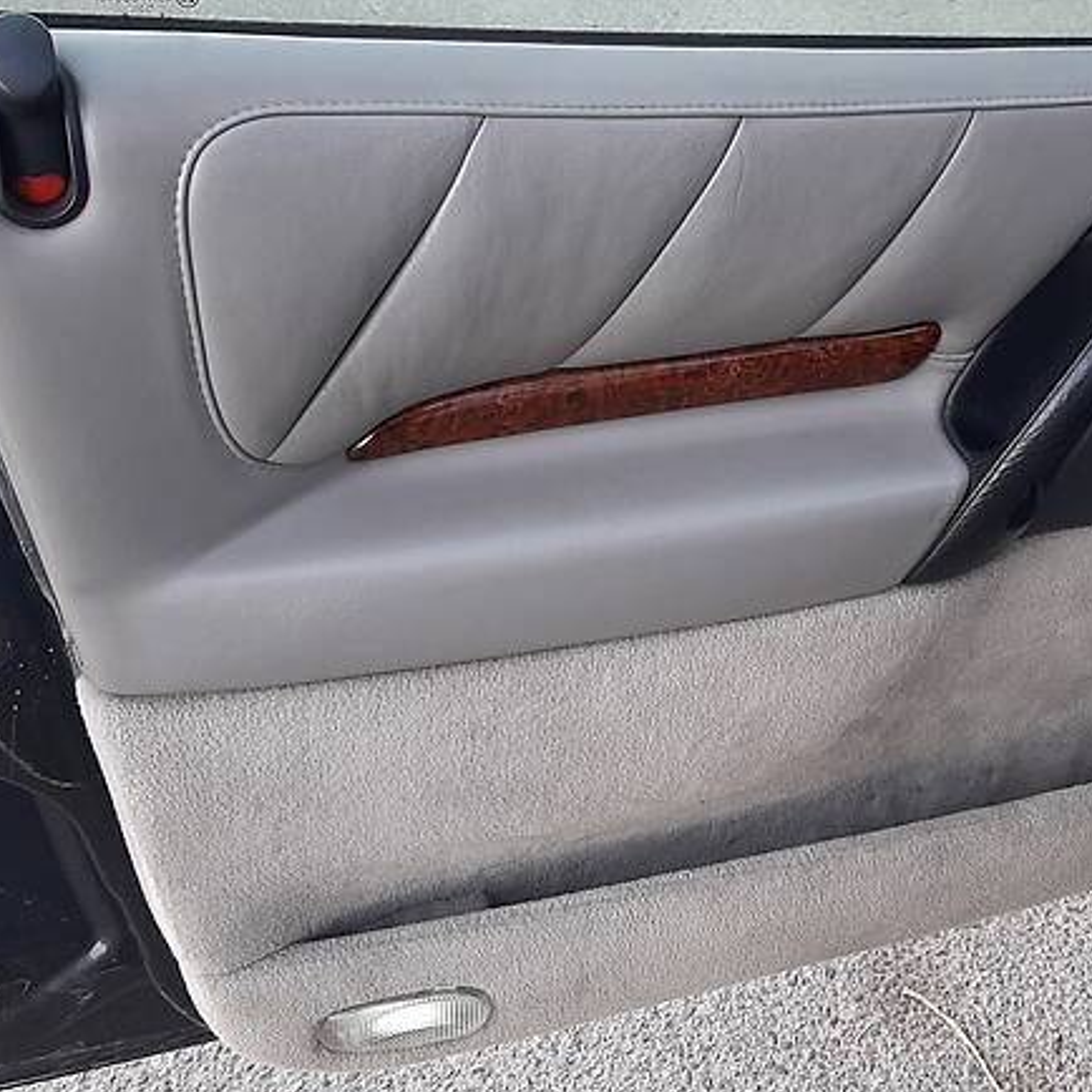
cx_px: 745
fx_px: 1570
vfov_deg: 38.2
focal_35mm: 44
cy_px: 448
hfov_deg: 37.8
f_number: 1.7
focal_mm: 3.9
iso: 40
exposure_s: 1/50
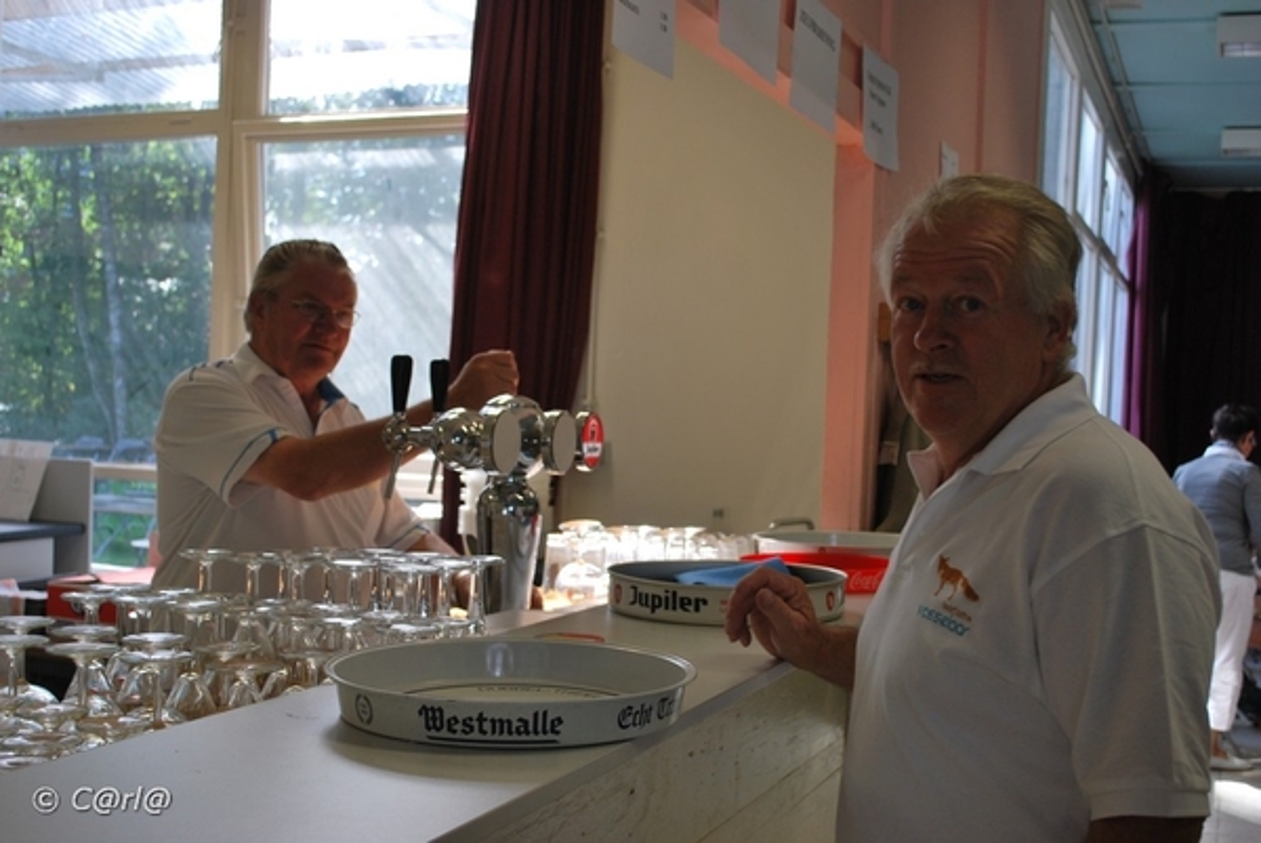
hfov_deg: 46.4
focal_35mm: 42
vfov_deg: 31.9
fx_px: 1472
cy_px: 422
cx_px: 630
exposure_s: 1/100
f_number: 5
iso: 200
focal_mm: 28
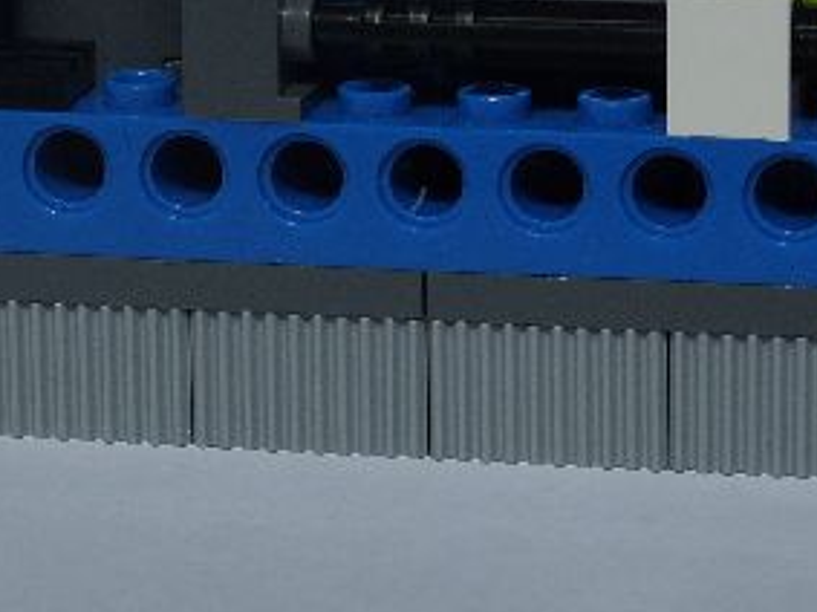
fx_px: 5001
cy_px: 23
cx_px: 393
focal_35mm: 212
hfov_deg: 9.3
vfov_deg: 7.0
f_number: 4.6
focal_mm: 15.45
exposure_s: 1/201
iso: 100
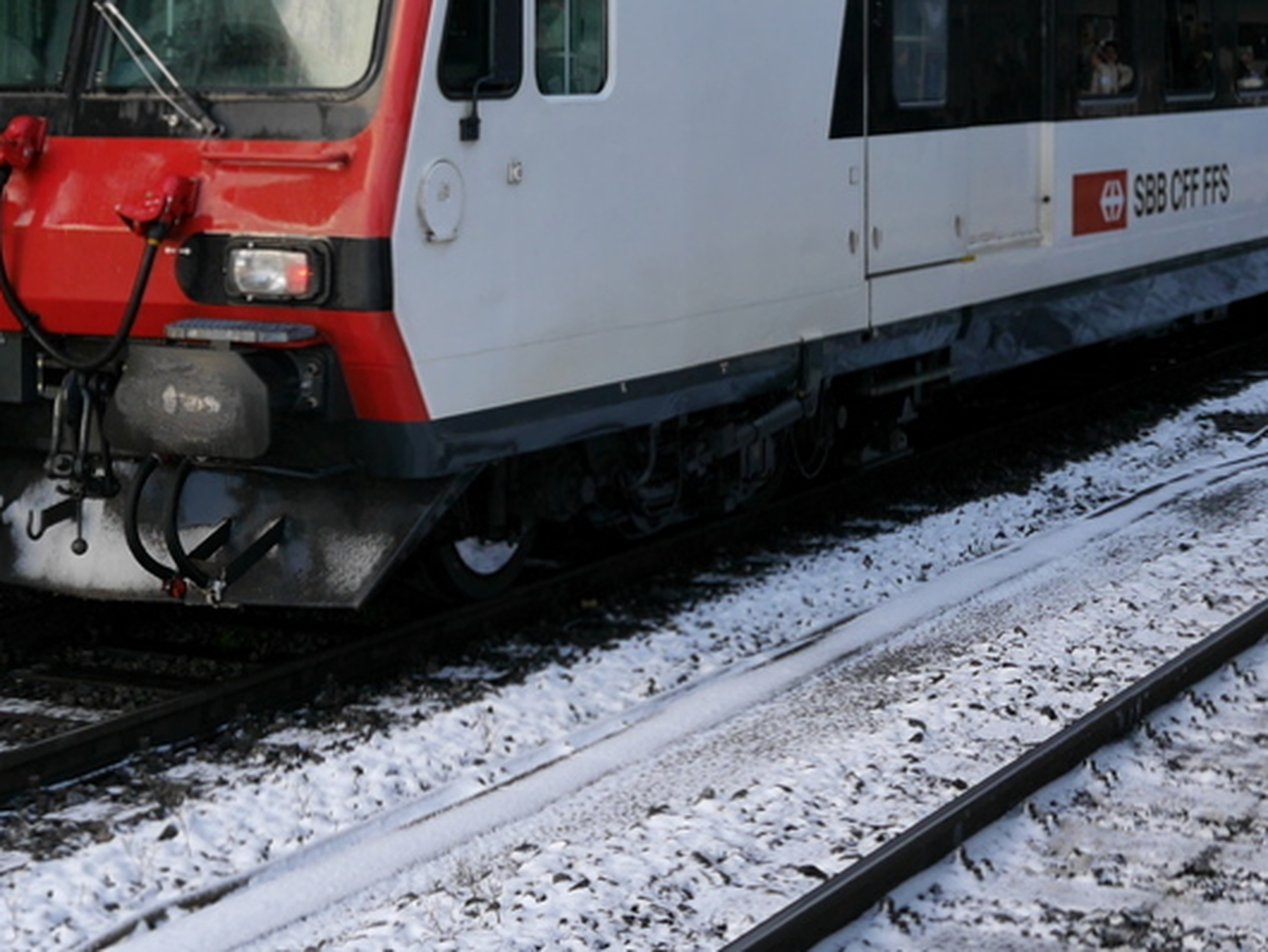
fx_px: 3152
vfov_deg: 17.0
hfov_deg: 22.7
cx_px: 660
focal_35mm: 86
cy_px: 165
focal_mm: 19
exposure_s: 1/200
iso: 160
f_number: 5
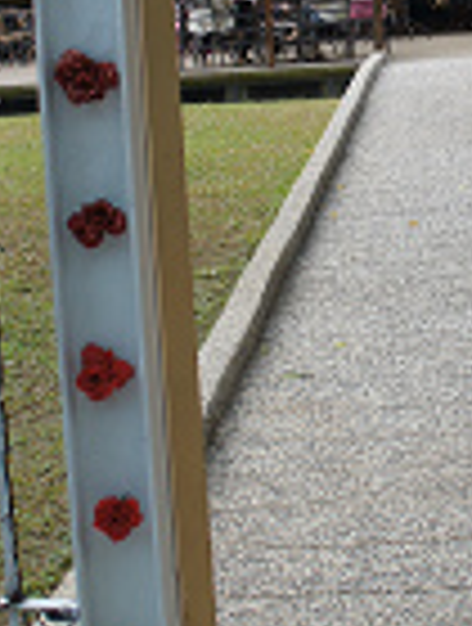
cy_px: 50
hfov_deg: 15.7
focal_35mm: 93
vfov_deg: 20.6
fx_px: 1683
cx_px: 450
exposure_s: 1/125
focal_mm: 18
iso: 200
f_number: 4.5
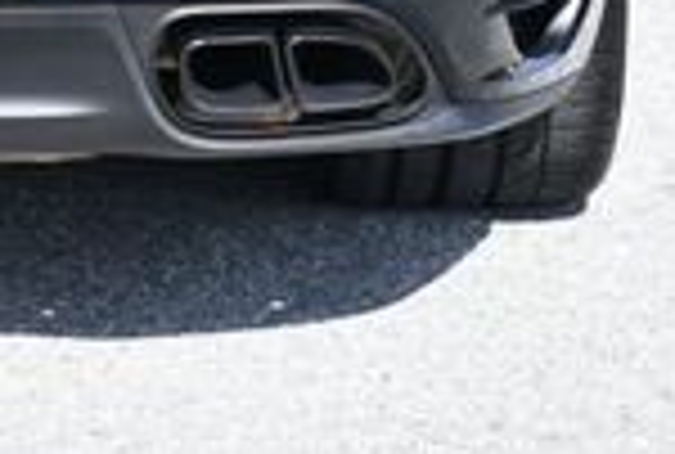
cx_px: -288
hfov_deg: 5.3
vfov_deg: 3.6
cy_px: -503
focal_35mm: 383
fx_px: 7203
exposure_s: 1/250
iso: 180
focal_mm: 45
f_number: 8
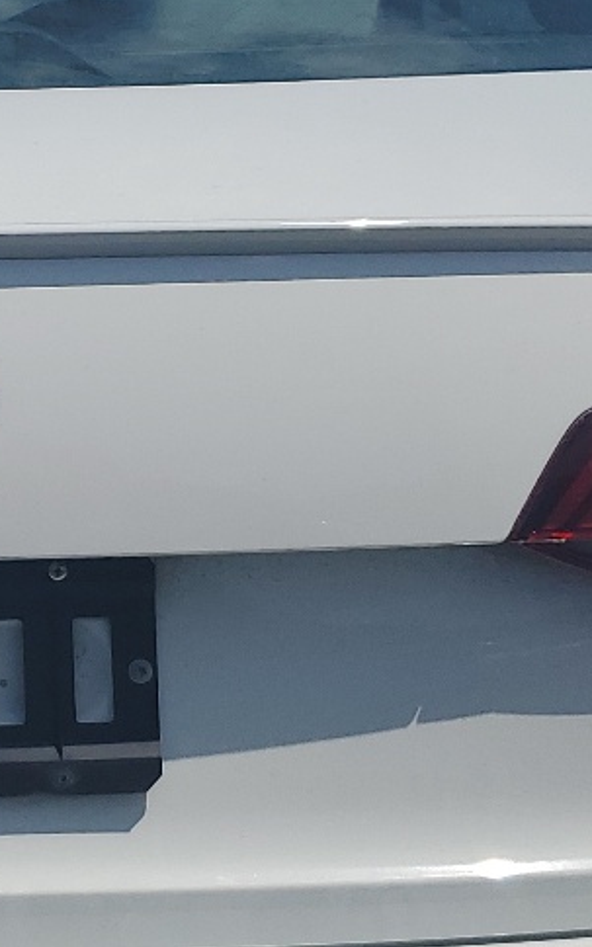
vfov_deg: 22.8
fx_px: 2350
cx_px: -92
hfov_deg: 14.0
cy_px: 496
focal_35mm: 91
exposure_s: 1/10000
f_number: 1.5
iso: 50
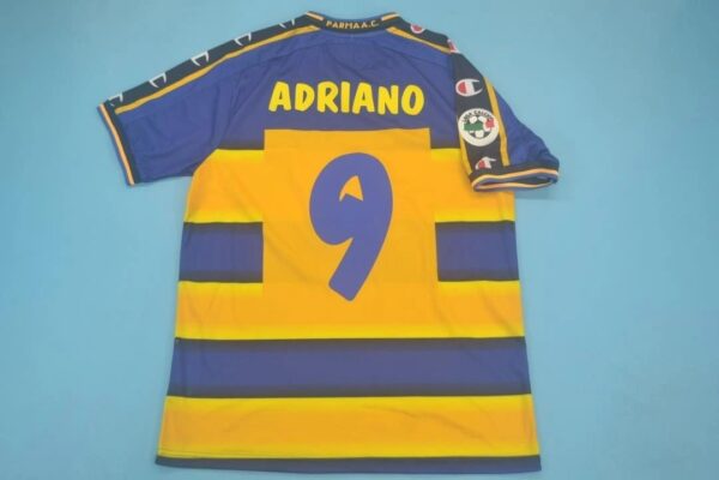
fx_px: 719
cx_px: 360
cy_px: 240
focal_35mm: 36
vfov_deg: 36.9
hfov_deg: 53.1
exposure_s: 1/80
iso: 200
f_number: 4
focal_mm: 24
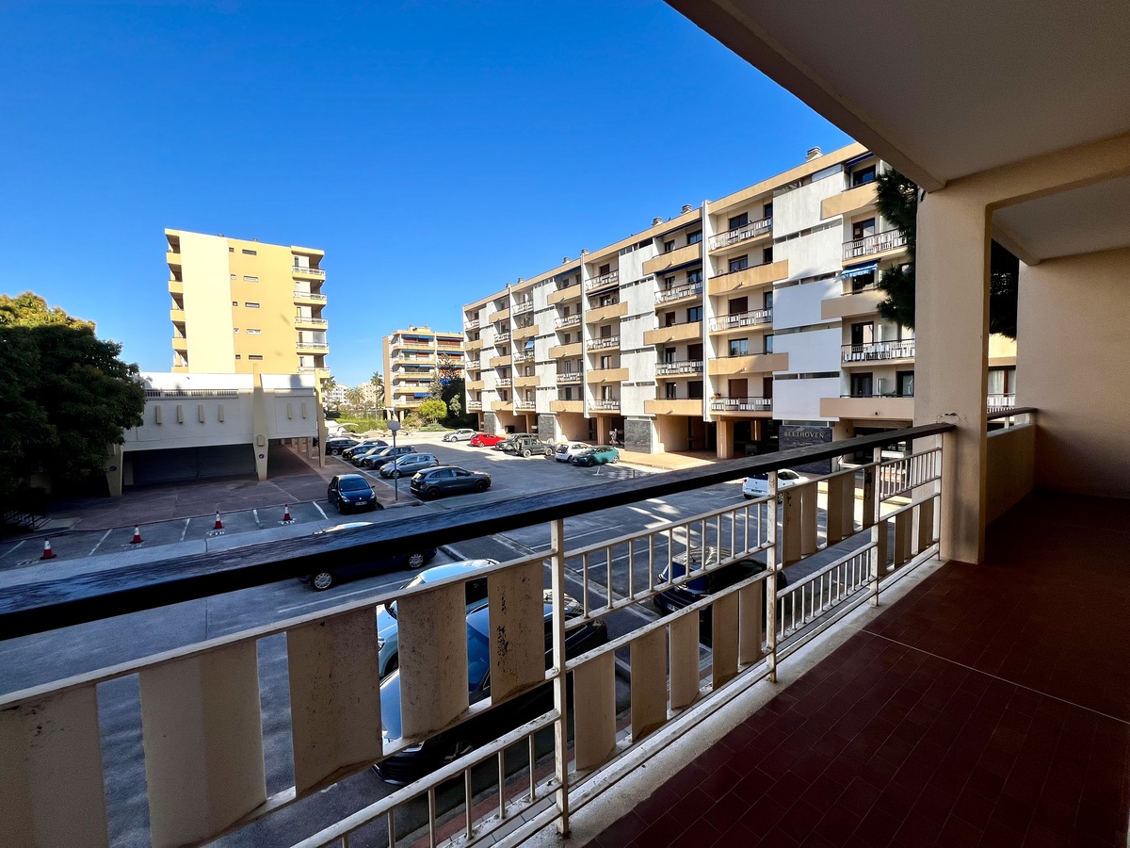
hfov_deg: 106.2
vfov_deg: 89.9
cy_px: 424
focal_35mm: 13
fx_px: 424
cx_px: 565
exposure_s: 1/1143
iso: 32
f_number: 1.8
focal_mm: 1.57
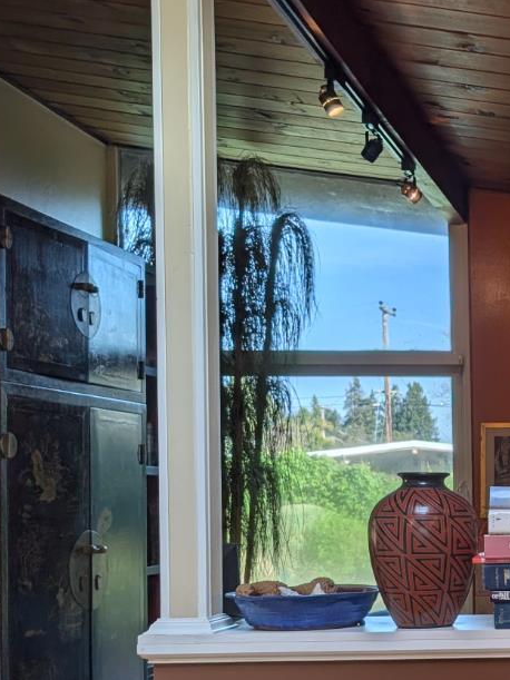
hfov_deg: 21.8
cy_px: 537
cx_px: 697
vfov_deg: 31.9
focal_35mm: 59
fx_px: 1159
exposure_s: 1/604
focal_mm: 6.9
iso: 17
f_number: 1.68
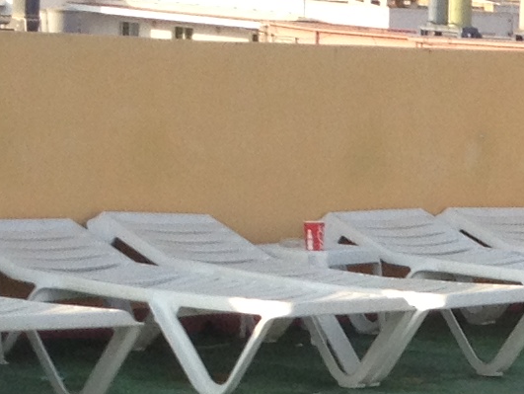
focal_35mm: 215
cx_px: 687
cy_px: 713
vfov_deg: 6.8
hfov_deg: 9.0
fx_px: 3257
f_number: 2.4
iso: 50
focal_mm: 4.28
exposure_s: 1/756
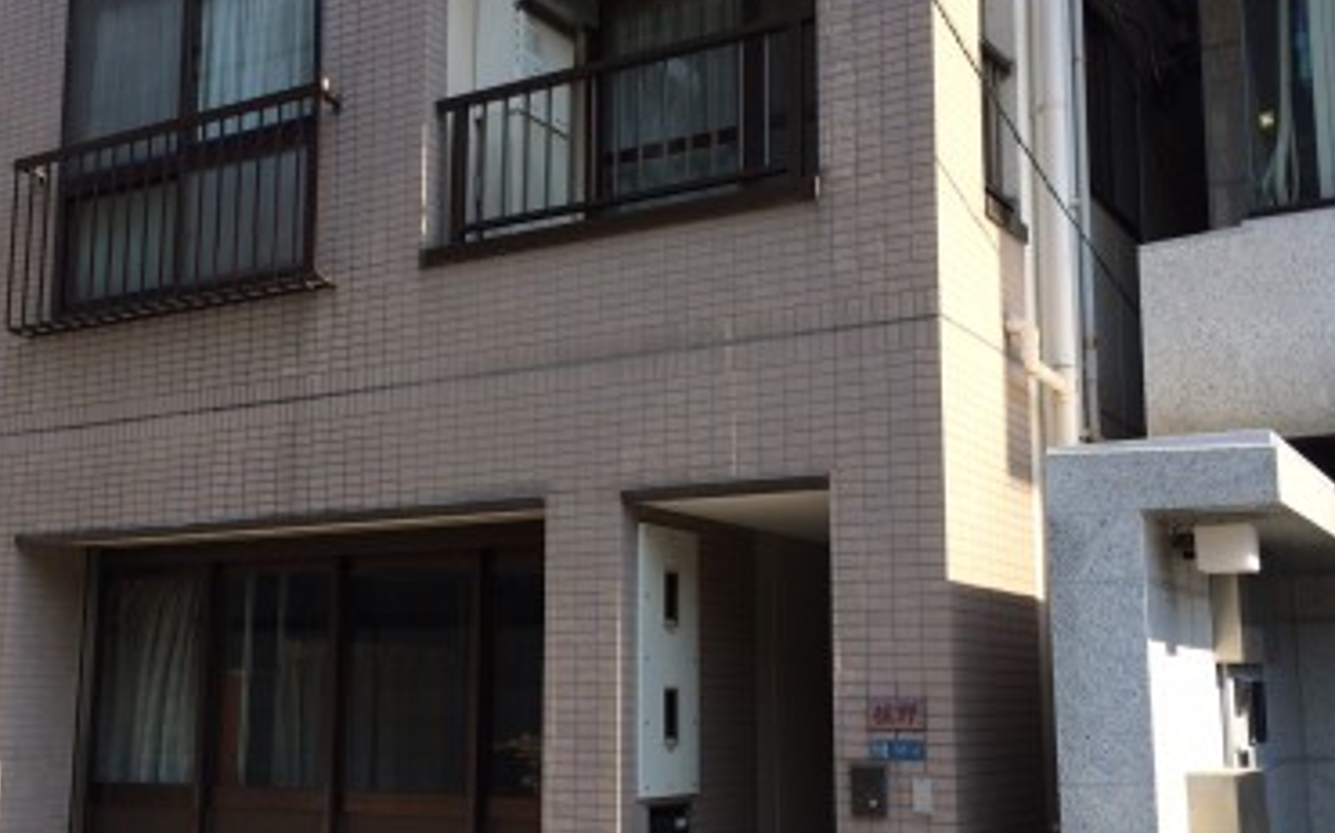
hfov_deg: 46.2
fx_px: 1564
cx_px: 628
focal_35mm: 43
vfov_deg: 29.8
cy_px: 449
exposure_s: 1/684
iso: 32
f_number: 2.2
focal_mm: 4.12
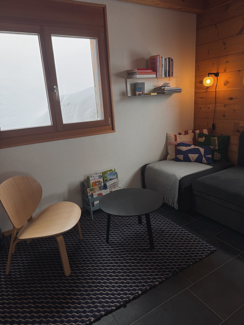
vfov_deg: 71.6
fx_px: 226
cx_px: 122
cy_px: 162
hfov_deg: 56.8
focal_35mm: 24
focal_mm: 6.76
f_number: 1.78
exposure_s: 1/100
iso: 80
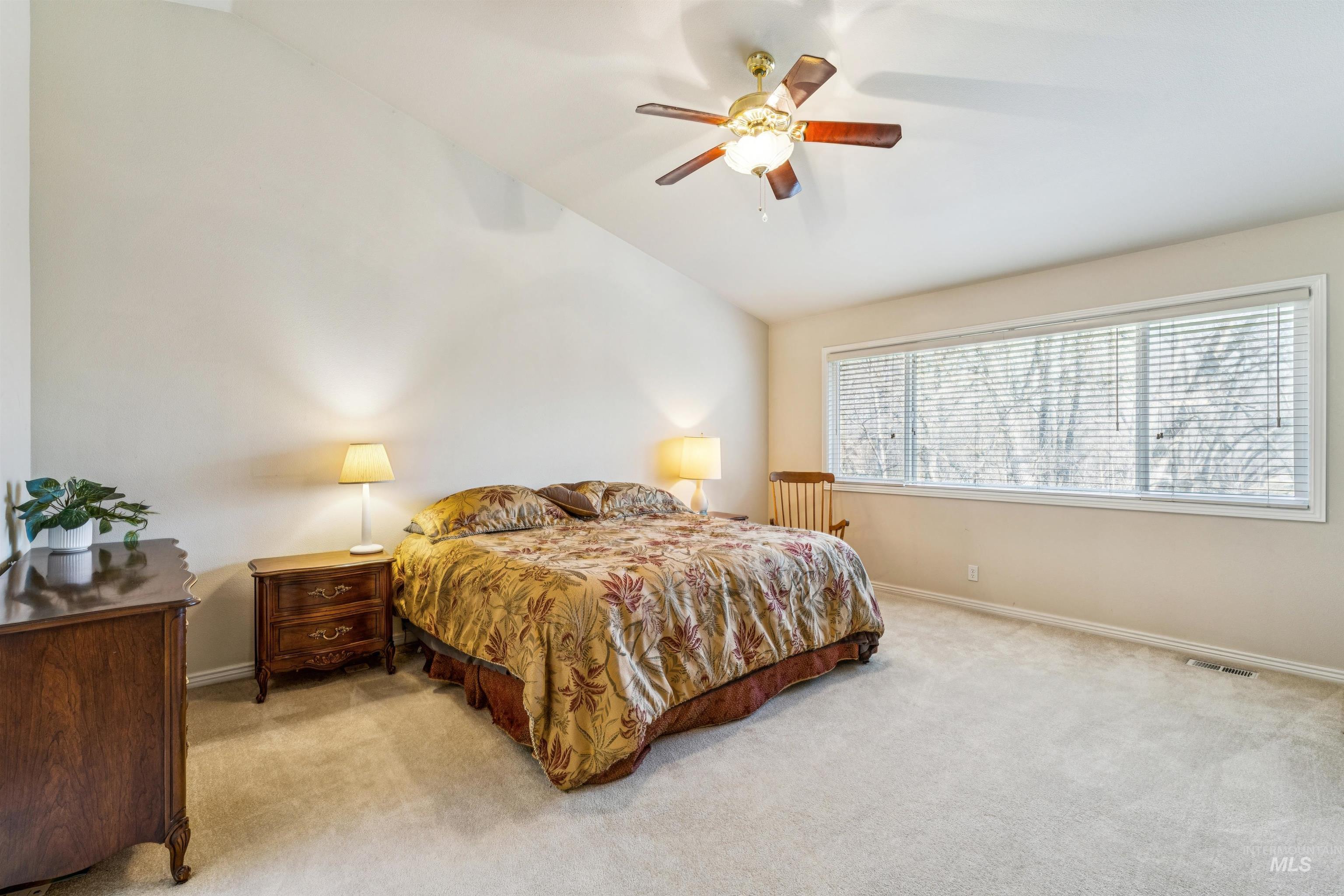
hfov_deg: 96.4
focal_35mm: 16
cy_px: 448
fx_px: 601
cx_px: 672
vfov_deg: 73.4
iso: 400
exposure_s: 1/3.33
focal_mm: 16.1
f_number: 13
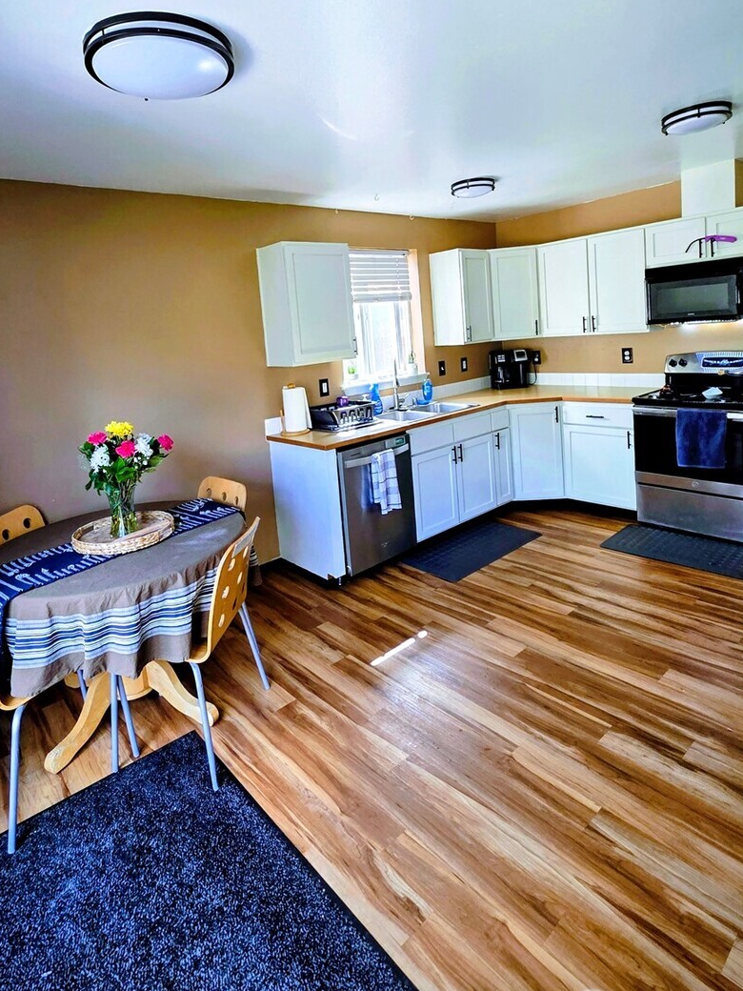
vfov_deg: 86.2
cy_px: 378
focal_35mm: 18
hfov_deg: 71.4
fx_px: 515
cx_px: 338
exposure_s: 1/120
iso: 160
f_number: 2.2
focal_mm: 2.2
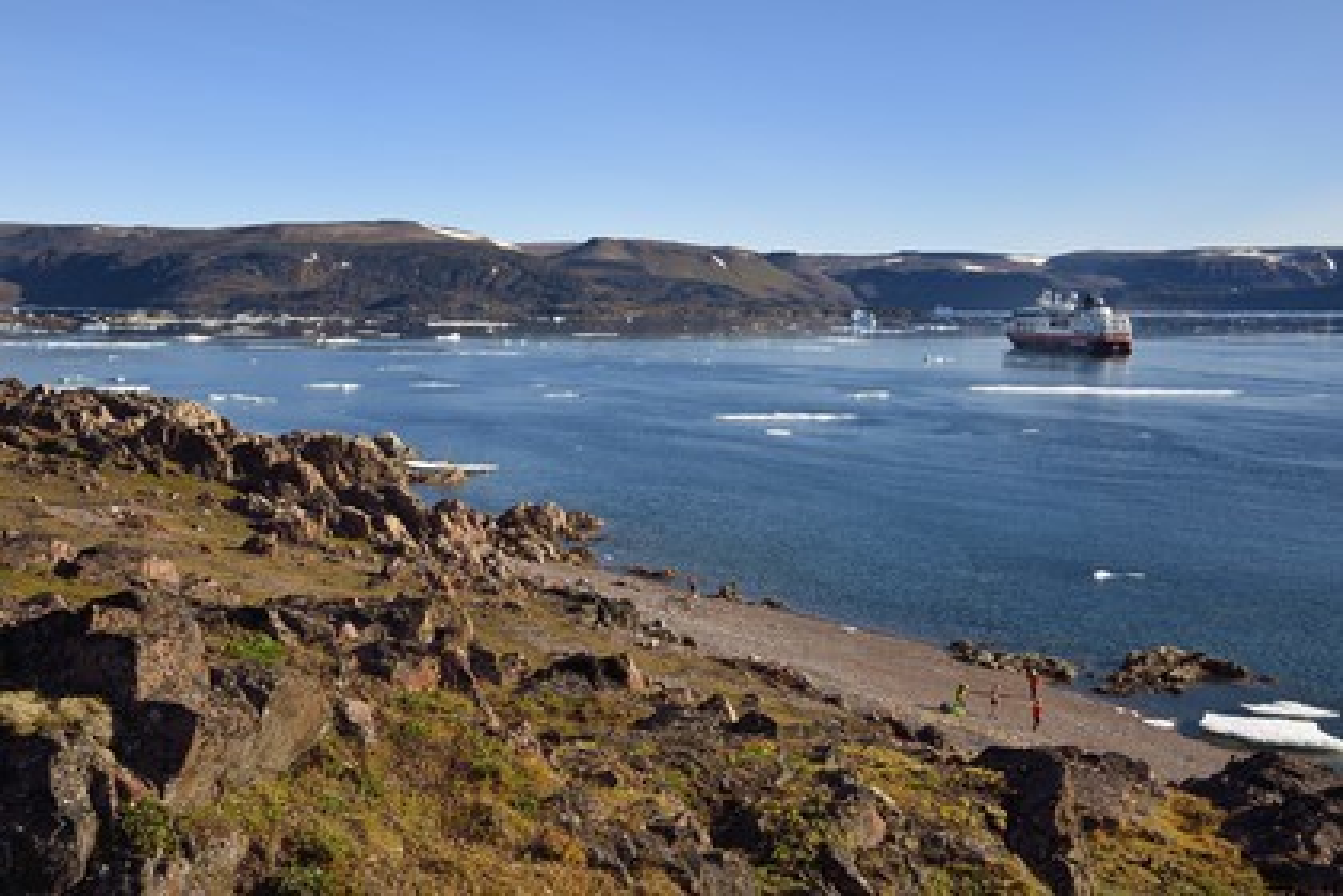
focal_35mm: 44
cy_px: 448
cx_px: 672
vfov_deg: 30.5
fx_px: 1641
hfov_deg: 44.5
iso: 200
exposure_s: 1/200
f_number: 16
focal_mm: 44
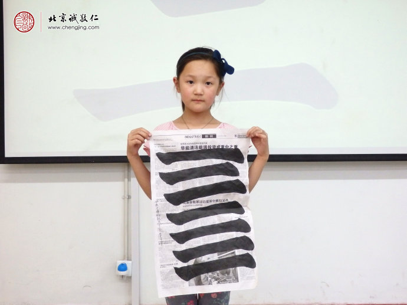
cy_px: 152
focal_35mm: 45
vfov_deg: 32.2
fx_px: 529
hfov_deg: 42.1
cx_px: 204
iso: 640
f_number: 3.8
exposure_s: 1/80
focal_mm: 8
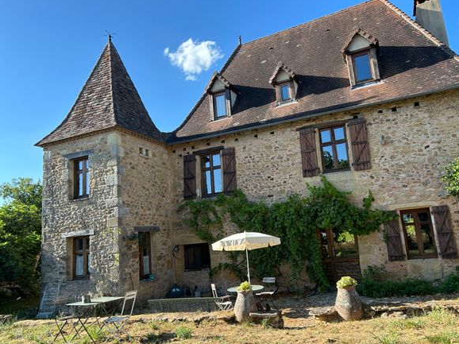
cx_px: 237
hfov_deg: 65.3
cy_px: 170
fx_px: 358
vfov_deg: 51.3
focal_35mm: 27
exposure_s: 1/1171
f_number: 1.5
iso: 50
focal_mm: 5.7
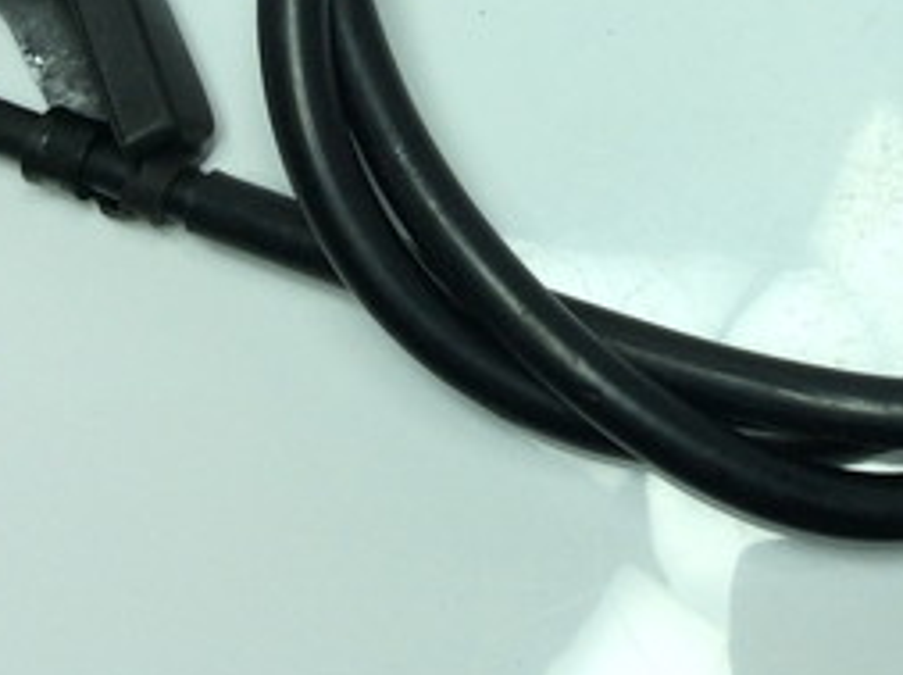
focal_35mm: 76
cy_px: -104
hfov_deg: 24.8
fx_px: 1980
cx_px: 849
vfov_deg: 18.5
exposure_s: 1/539
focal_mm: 3.3
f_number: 2.4
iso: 32
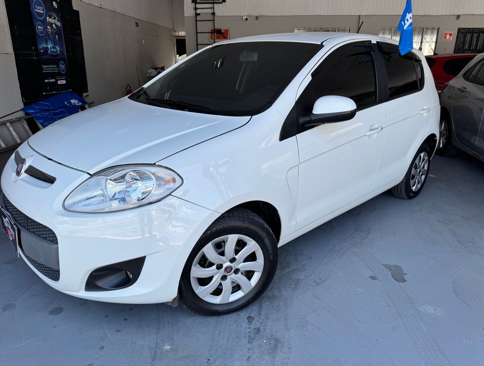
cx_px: 242
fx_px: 337
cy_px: 183
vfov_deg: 57.1
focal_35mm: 24
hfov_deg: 71.4
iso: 80
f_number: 1.78
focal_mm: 6.76
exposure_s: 1/1010
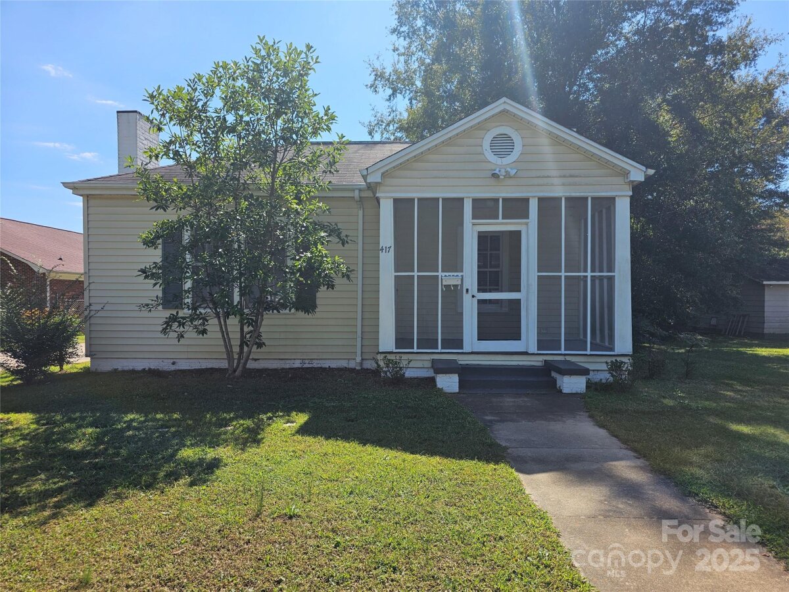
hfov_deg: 73.9
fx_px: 524
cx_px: 394
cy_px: 296
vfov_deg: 58.9
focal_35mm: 23
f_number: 1.7
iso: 10
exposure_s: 1/512
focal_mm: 6.3
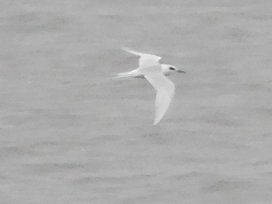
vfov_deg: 2.3
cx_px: 136
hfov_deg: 3.1
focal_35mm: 650
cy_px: 102
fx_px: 5106
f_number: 5.6
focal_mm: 116.5
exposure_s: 1/200
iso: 560
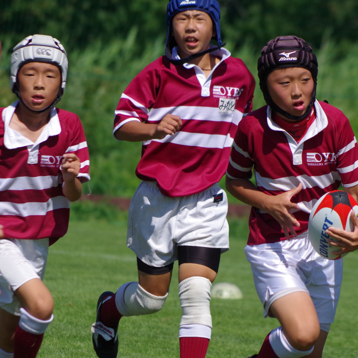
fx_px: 7793
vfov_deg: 2.6
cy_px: 187
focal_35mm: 666
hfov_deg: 2.6
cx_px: 213
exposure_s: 1/2500
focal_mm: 300
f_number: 8
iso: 800
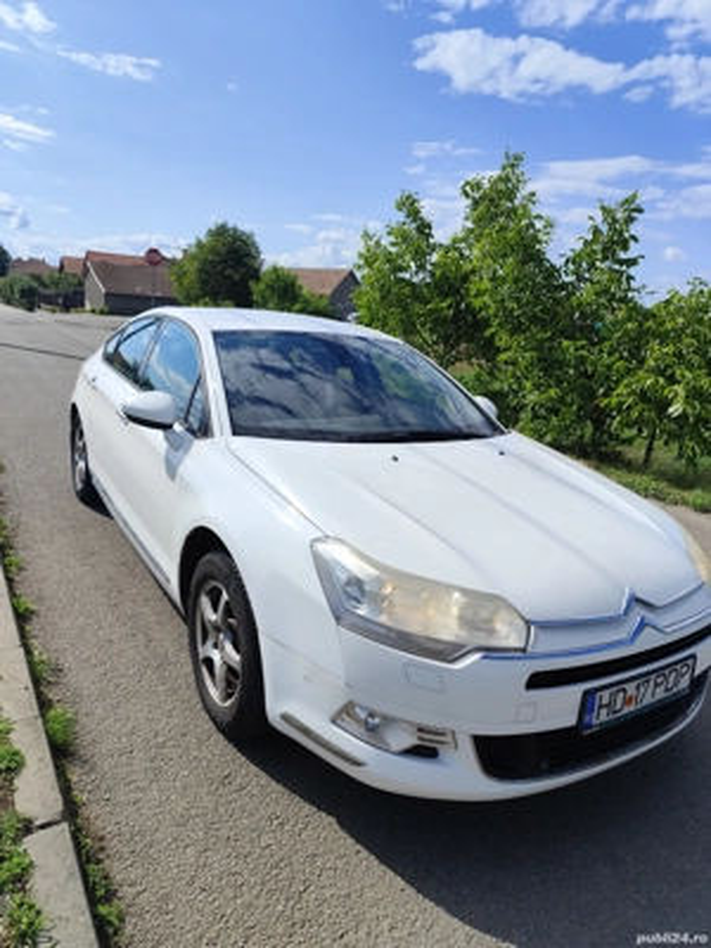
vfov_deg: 73.9
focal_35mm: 23
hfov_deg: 58.9
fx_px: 630
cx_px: 356
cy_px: 474
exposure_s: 1/1530
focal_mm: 6.19
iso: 50
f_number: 1.65
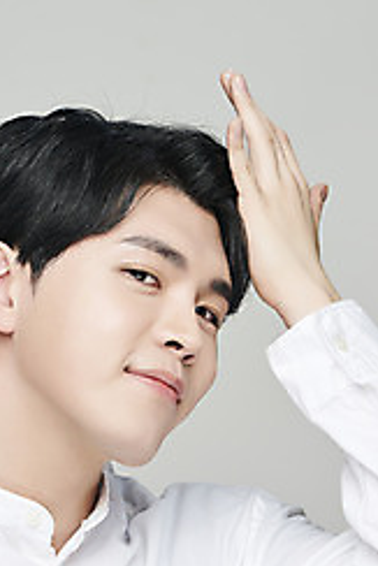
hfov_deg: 4.2
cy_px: 241
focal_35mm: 328
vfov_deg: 6.3
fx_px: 5158
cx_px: 96
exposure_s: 1/125
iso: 64
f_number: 8
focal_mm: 200
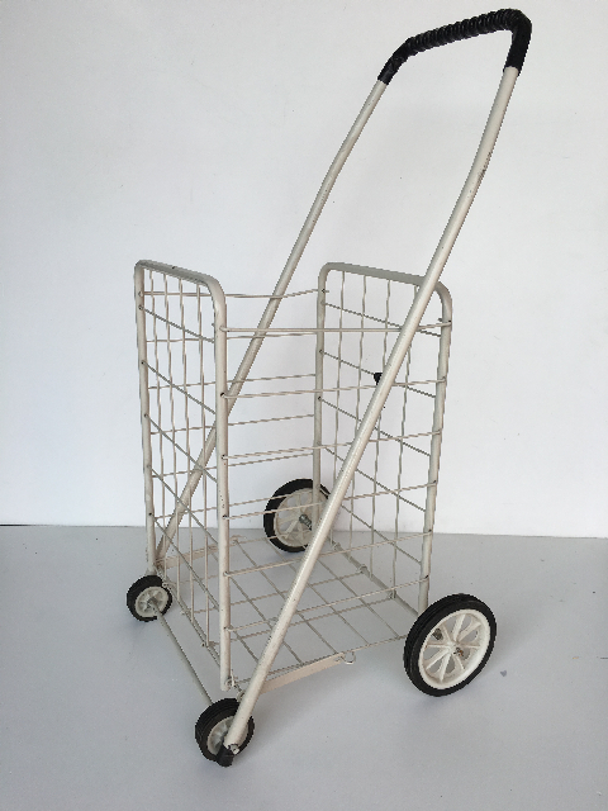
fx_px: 679
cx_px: 304
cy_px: 406
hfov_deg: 48.2
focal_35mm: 29
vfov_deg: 61.7
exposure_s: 1/513
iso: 25
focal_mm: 4.15
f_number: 2.2
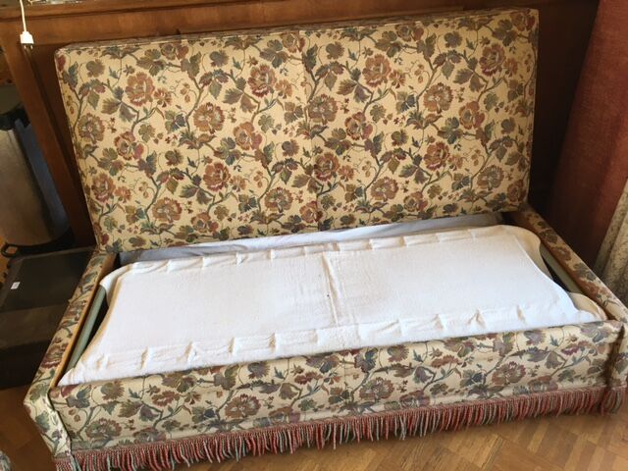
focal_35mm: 29
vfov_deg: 48.2
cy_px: 236
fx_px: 526
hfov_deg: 61.7
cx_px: 314
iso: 25
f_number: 2.2
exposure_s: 1/33
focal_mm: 4.15
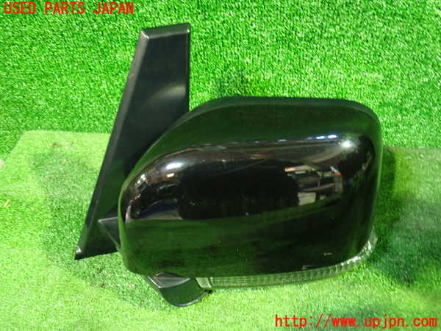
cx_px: 220
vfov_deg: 46.8
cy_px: 166
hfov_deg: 60.0
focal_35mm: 30
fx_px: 382
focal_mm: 5.4
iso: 800
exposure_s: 1/13
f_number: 2.3
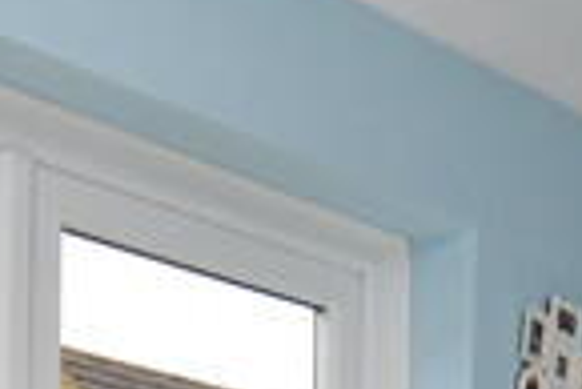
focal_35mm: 106
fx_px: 1715
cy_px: 796
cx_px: 446
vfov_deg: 11.6
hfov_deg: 19.1
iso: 100
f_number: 5.6
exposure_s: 1/200
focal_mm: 10
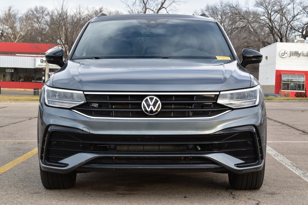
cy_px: 102
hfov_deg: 24.6
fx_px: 706
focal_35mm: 82
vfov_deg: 16.6
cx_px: 154
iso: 400
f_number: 8
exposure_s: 1/80
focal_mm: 55
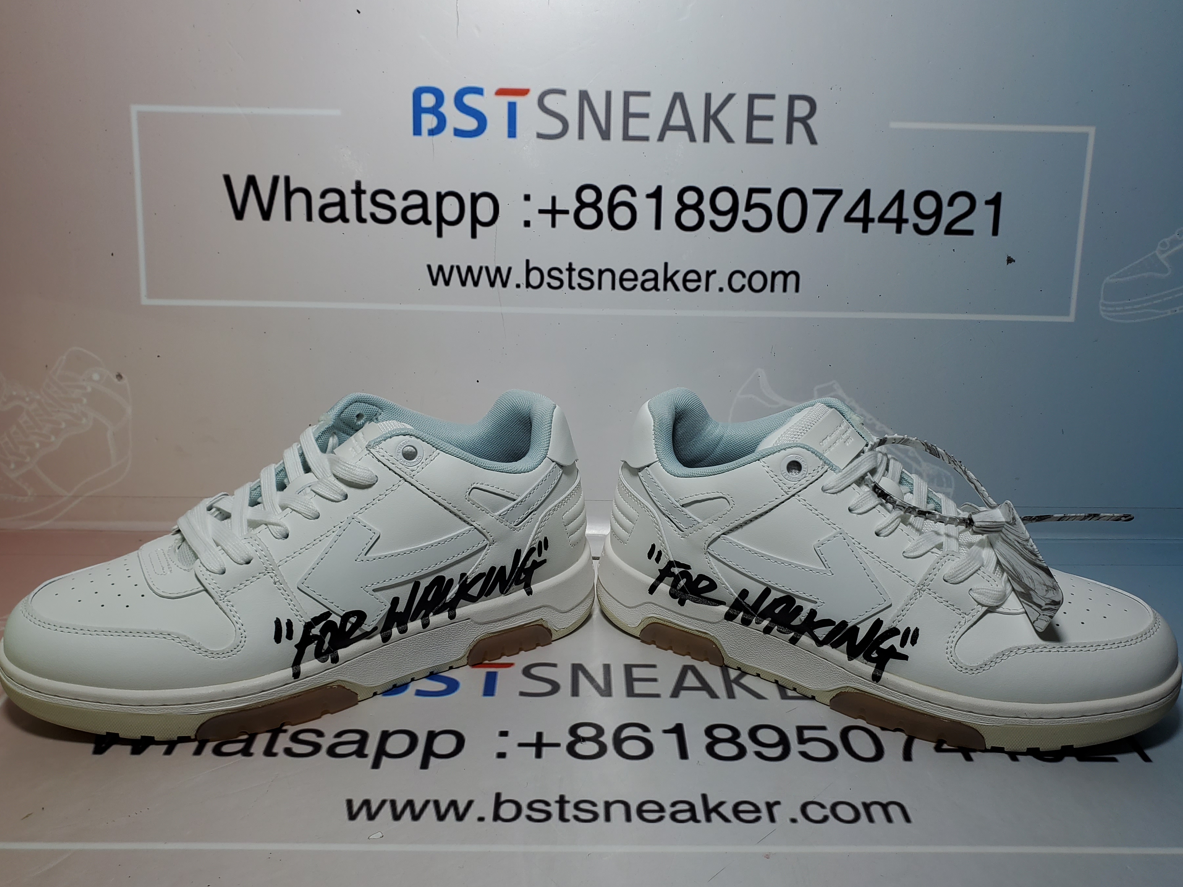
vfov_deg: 48.2
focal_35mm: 29
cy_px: 433
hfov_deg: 61.7
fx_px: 991
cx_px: 598
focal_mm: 4.3
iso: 50
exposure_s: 1/496
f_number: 2.4
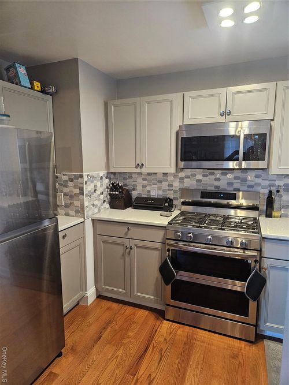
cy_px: 192
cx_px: 144
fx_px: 256
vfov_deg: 73.9
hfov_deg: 58.9
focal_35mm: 23
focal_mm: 5.4
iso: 500
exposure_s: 1/120
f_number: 1.8
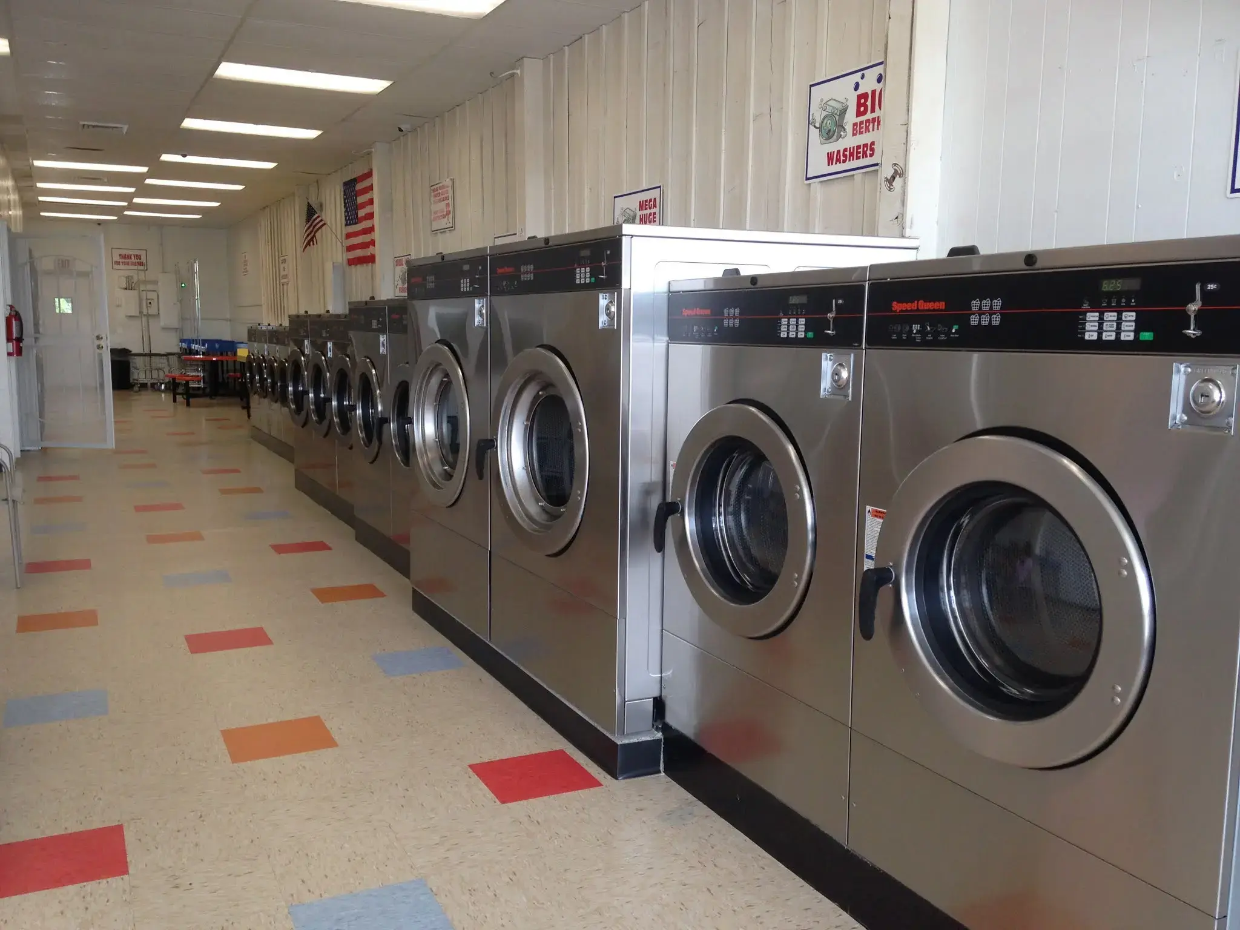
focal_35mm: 33
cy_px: 465
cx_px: 620
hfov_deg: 55.4
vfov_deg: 42.9
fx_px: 1182
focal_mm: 4.12
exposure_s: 1/120
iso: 80
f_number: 2.4
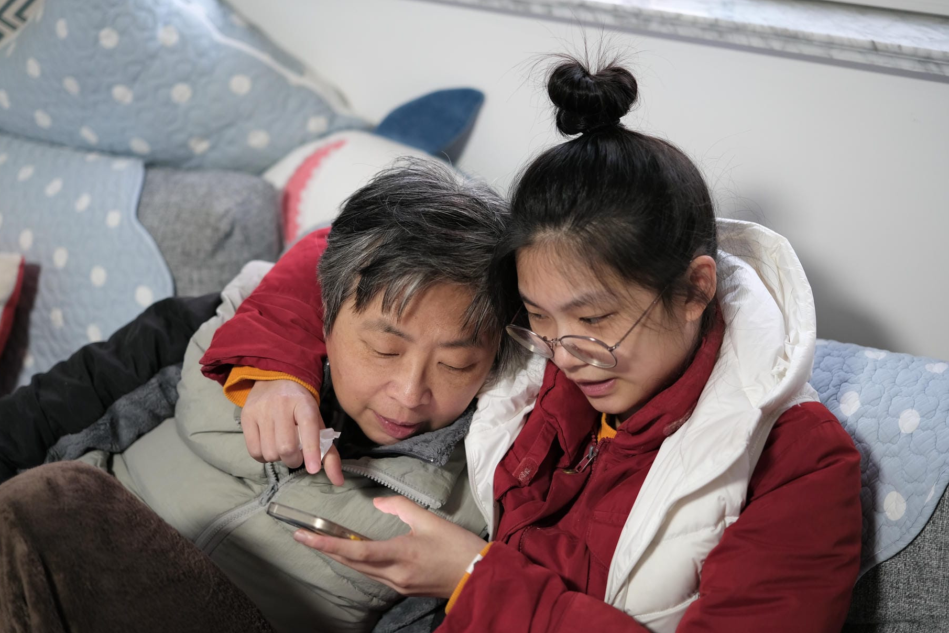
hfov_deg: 37.5
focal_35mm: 53
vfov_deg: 25.5
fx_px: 1397
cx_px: 462
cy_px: 318
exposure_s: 1/100
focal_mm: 33
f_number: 1.4
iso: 640
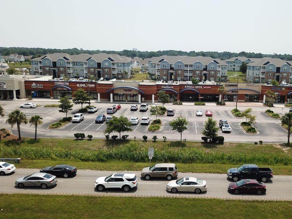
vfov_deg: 37.6
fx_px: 321
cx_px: 185
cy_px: 128
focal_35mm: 38
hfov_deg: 48.5
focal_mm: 4.73
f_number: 2.2
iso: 100
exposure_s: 1/1821
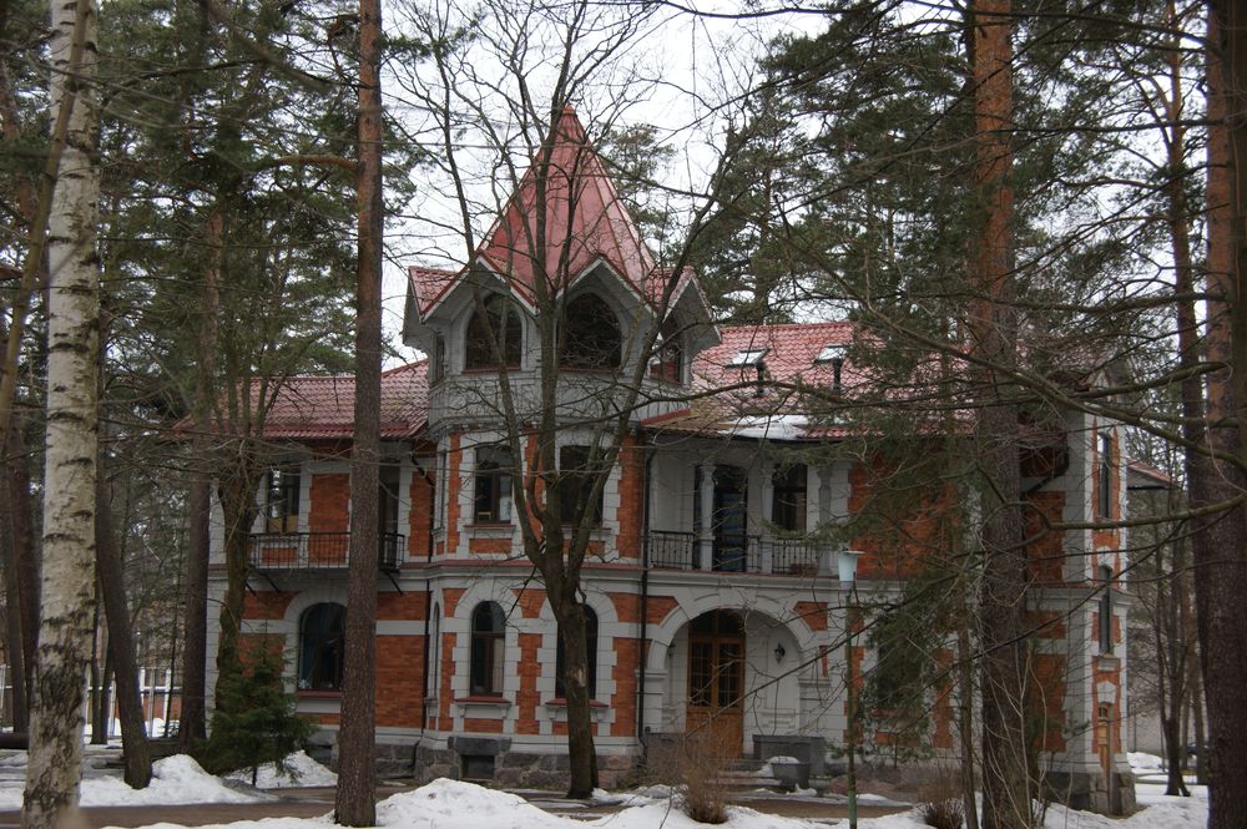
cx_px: 624
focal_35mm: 60
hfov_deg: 33.4
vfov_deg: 22.6
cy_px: 414
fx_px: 2077
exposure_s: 1/80
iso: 100
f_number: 5.6
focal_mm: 40
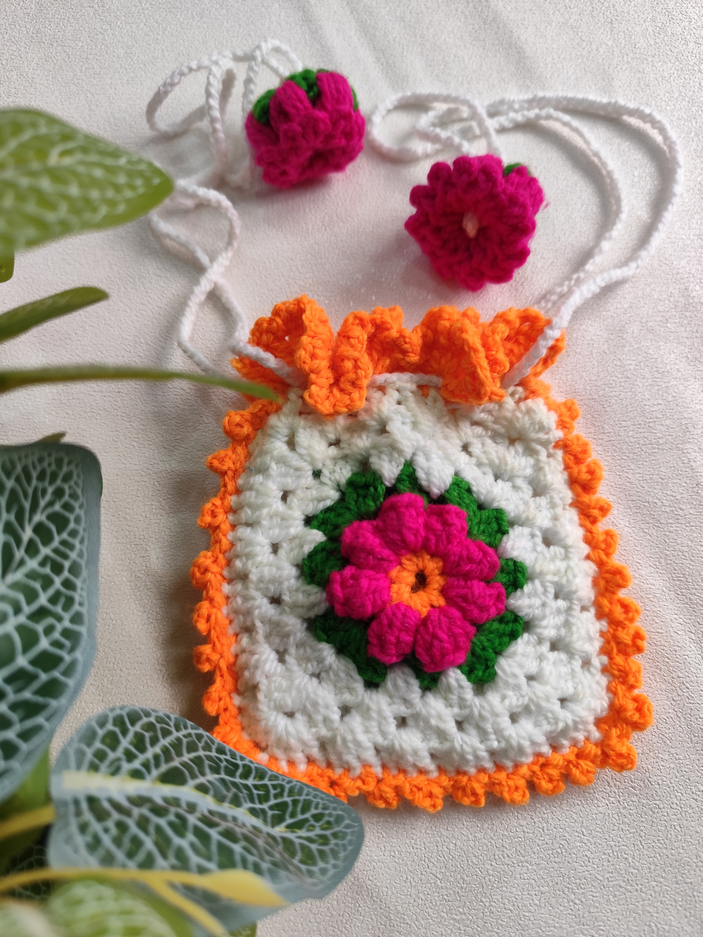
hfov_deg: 58.9
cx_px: 352
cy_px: 468
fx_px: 623
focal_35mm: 23
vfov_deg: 73.9
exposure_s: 1/100
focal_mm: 6.19
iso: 800
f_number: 1.65
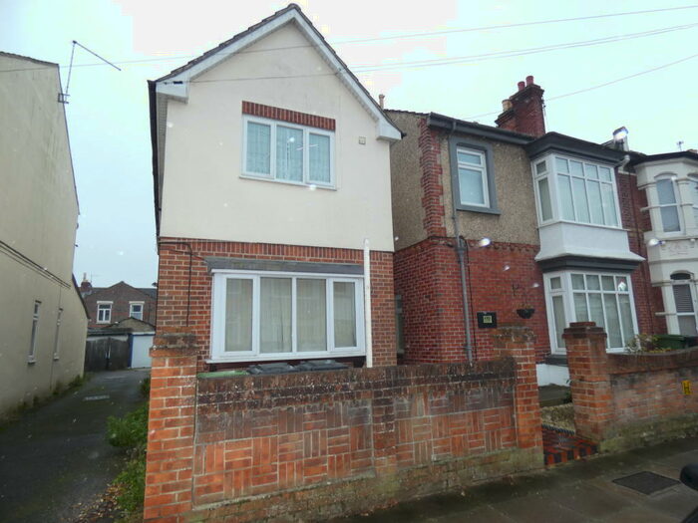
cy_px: 262
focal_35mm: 20
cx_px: 349
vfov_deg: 66.0
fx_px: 403
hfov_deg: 81.7
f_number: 2.8
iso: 160
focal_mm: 3.6
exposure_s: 1/60
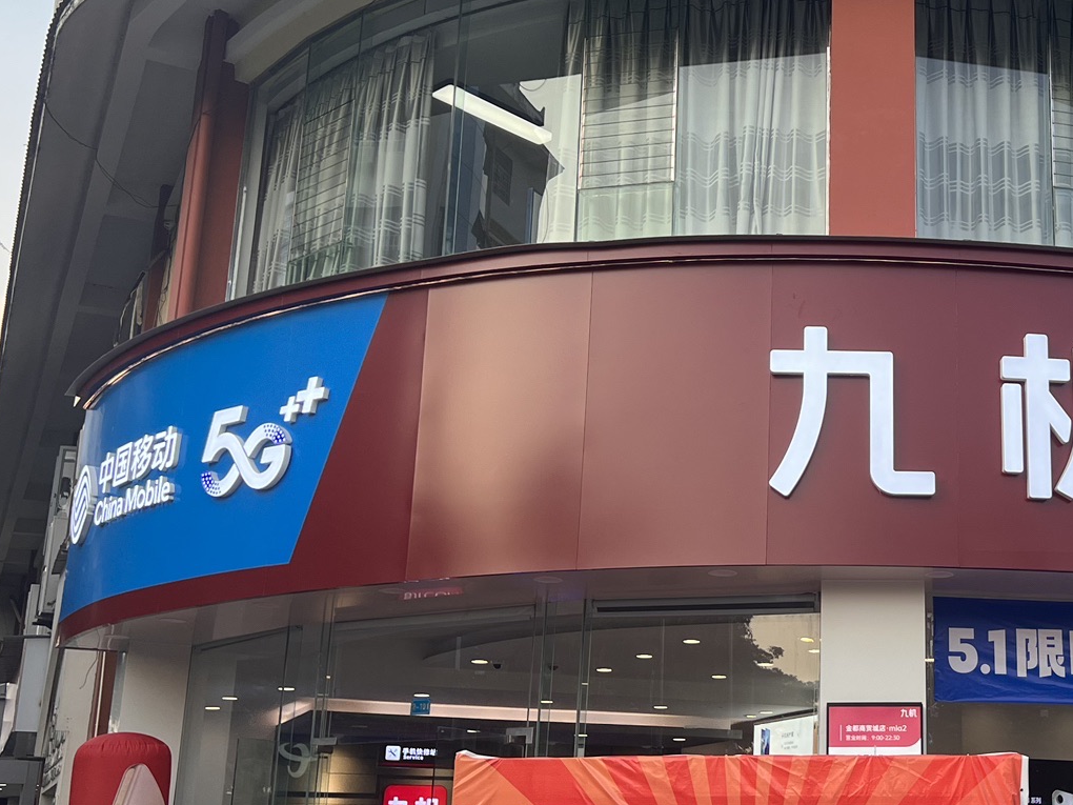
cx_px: 893
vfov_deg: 28.5
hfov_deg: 36.0
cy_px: 444
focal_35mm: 51
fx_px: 1581
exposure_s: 1/552
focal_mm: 5.7
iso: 50
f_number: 1.5
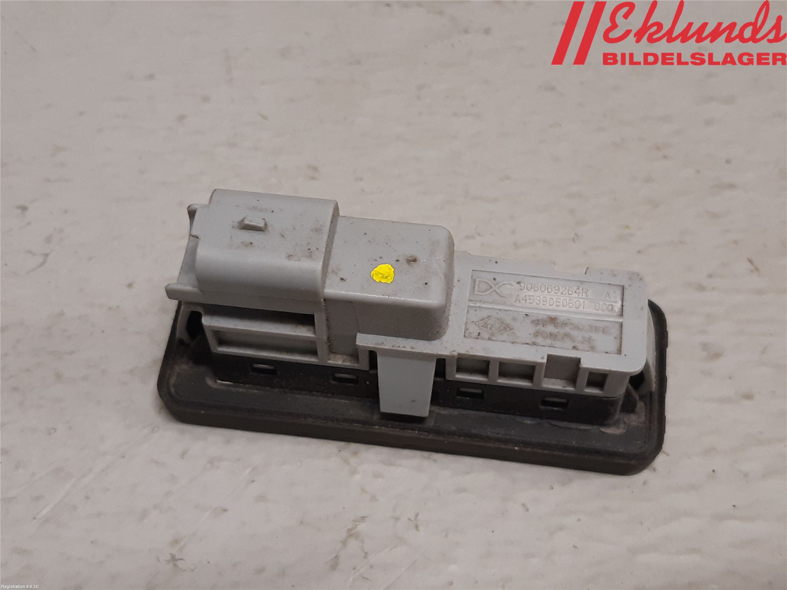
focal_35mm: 26
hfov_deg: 67.3
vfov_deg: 53.1
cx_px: 394
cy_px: 295
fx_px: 591
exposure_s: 1/50
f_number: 1.7
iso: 125
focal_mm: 3.93
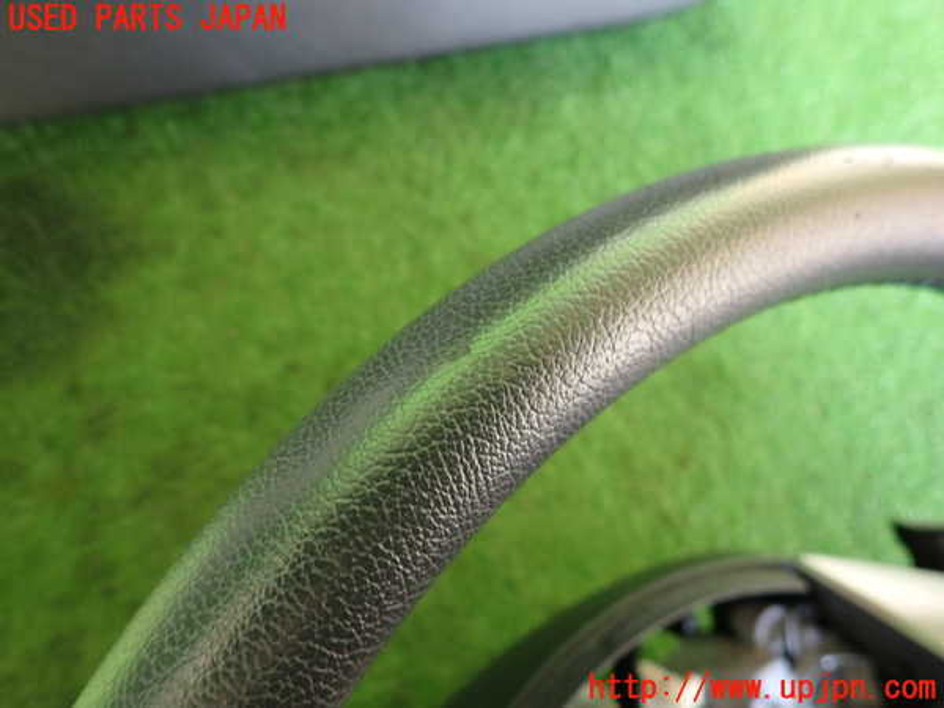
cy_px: 354
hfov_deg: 69.4
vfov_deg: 54.9
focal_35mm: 25
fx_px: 682
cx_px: 472
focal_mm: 4.5
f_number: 2
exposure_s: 1/50
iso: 200
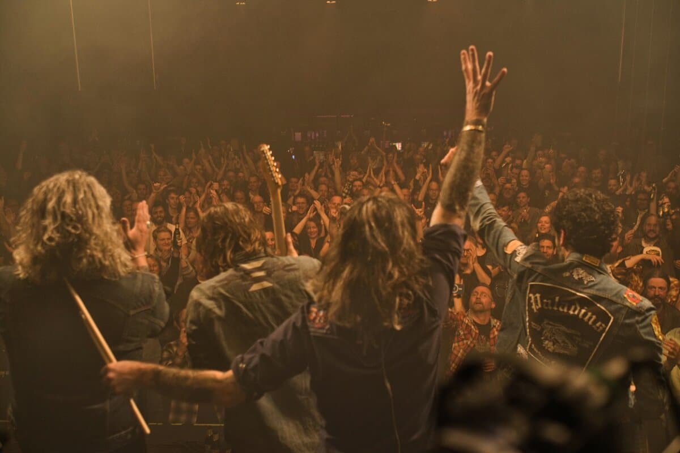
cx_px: 340
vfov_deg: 37.9
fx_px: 661
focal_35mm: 35
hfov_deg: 54.4
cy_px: 226
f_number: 2.5
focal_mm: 23
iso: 1250
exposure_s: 1/125
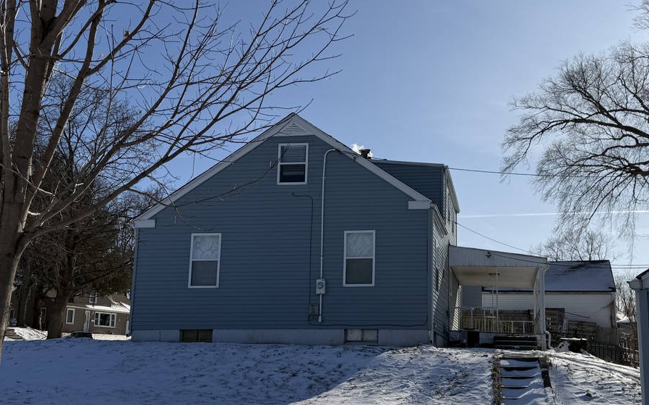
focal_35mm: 41
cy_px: 237
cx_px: 404
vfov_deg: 31.2
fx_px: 725
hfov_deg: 47.8
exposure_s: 1/10309
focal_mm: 6.76
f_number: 1.78
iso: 80
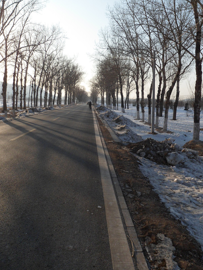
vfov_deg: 61.5
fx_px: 227
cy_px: 121
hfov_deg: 48.2
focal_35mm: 29
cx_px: 104
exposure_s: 1/1000
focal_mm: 4.9
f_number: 3.3
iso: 80
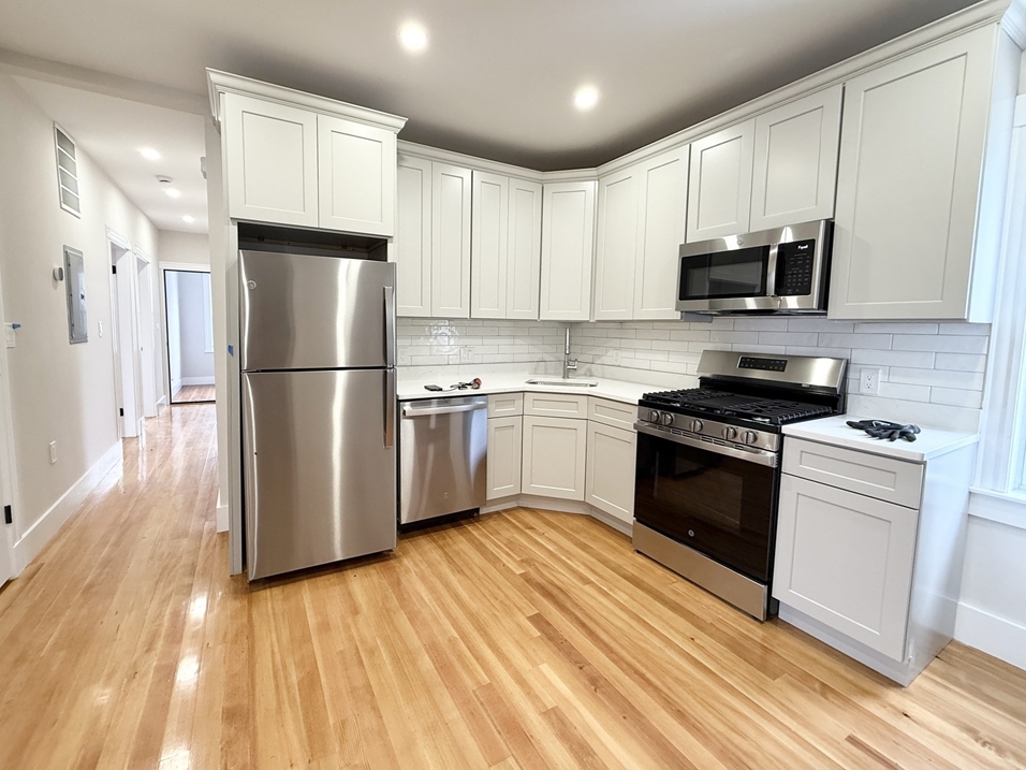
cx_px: 493
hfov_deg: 98.1
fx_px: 445
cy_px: 364
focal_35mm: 15
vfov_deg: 81.7
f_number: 2.2
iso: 200
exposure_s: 1/60
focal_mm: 2.22
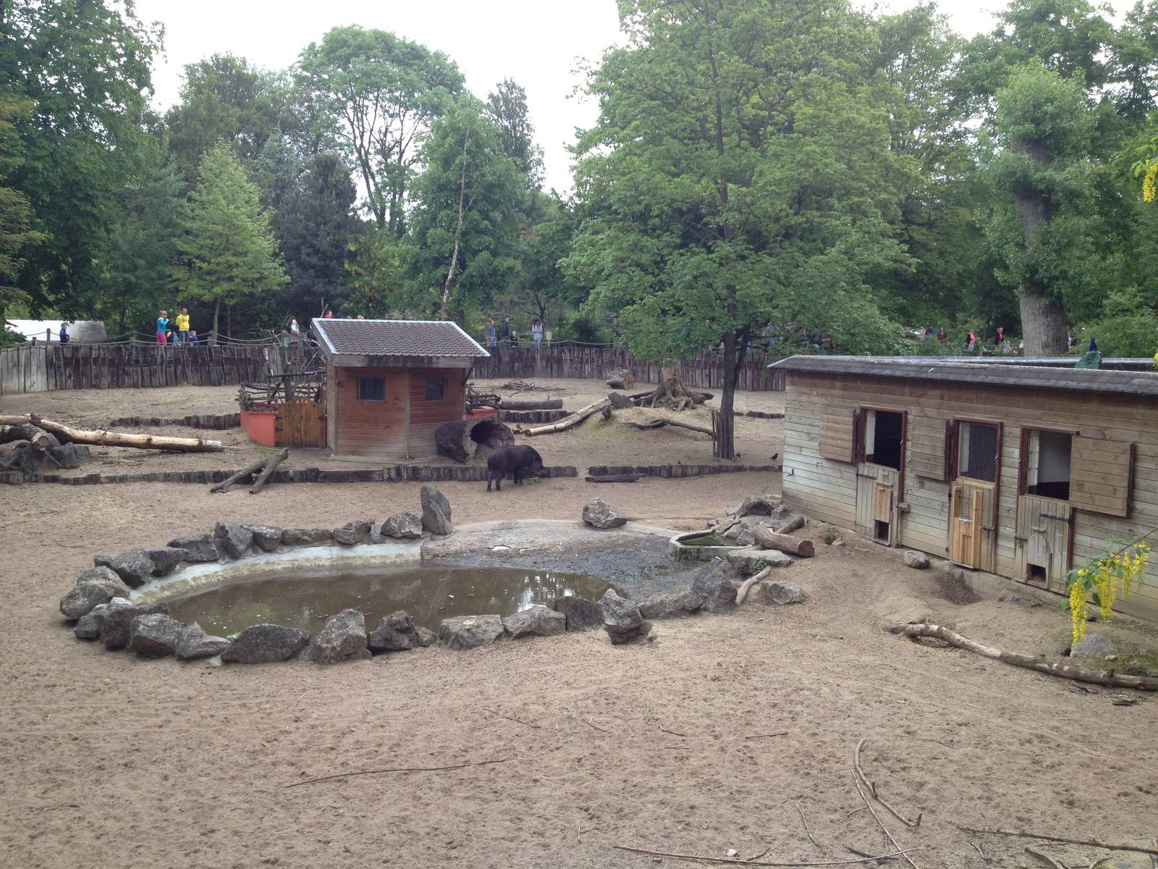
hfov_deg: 52.6
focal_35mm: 35
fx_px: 1171
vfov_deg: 40.7
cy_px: 434
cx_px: 579
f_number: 2.4
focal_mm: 4.28
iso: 50
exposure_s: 1/264
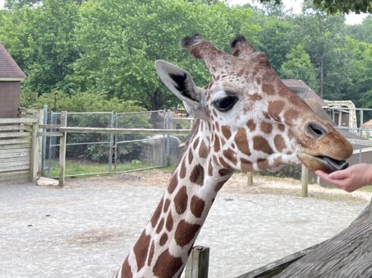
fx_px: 634
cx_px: 421
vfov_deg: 24.3
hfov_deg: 29.2
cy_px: 45
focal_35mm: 59
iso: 50
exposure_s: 1/604
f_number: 1.5
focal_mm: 5.7
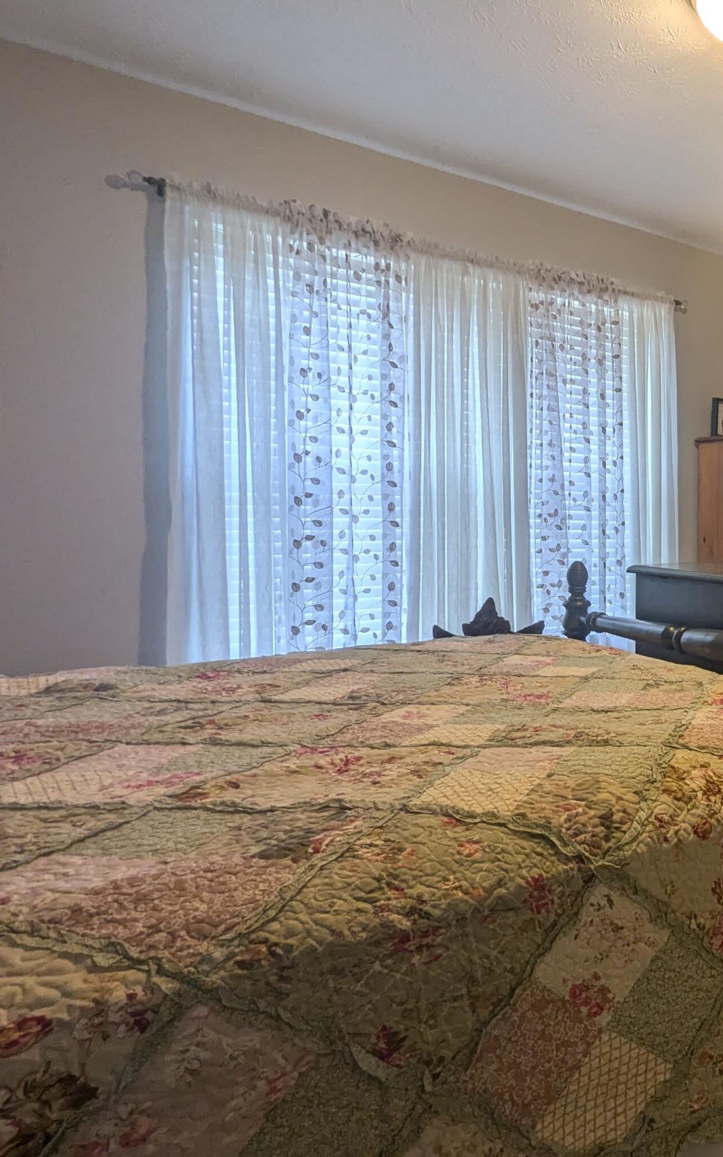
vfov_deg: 72.5
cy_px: 554
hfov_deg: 39.1
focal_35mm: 25
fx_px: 788
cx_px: 822
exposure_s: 1/60
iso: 114
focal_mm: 2.35
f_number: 2.2
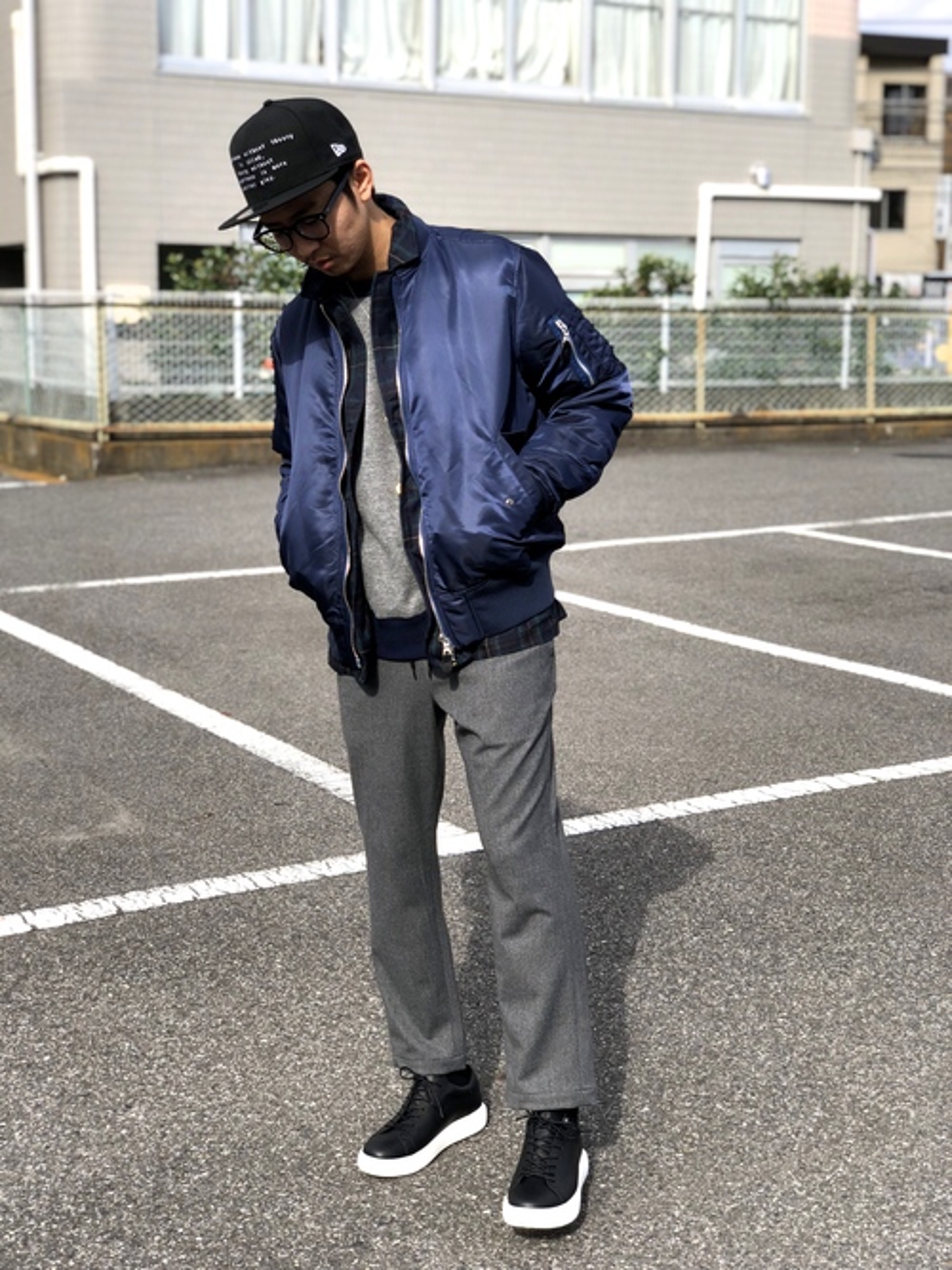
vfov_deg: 36.8
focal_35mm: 52
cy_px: 635
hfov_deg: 28.0
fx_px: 1907
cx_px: 476
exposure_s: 1/631
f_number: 2.4
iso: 16
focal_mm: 6
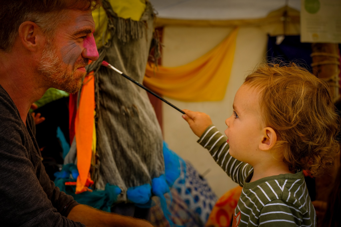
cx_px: 170
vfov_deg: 16.3
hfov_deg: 24.2
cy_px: 114
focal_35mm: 84
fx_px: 796
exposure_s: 1/125
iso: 200
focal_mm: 56.2
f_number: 5.6
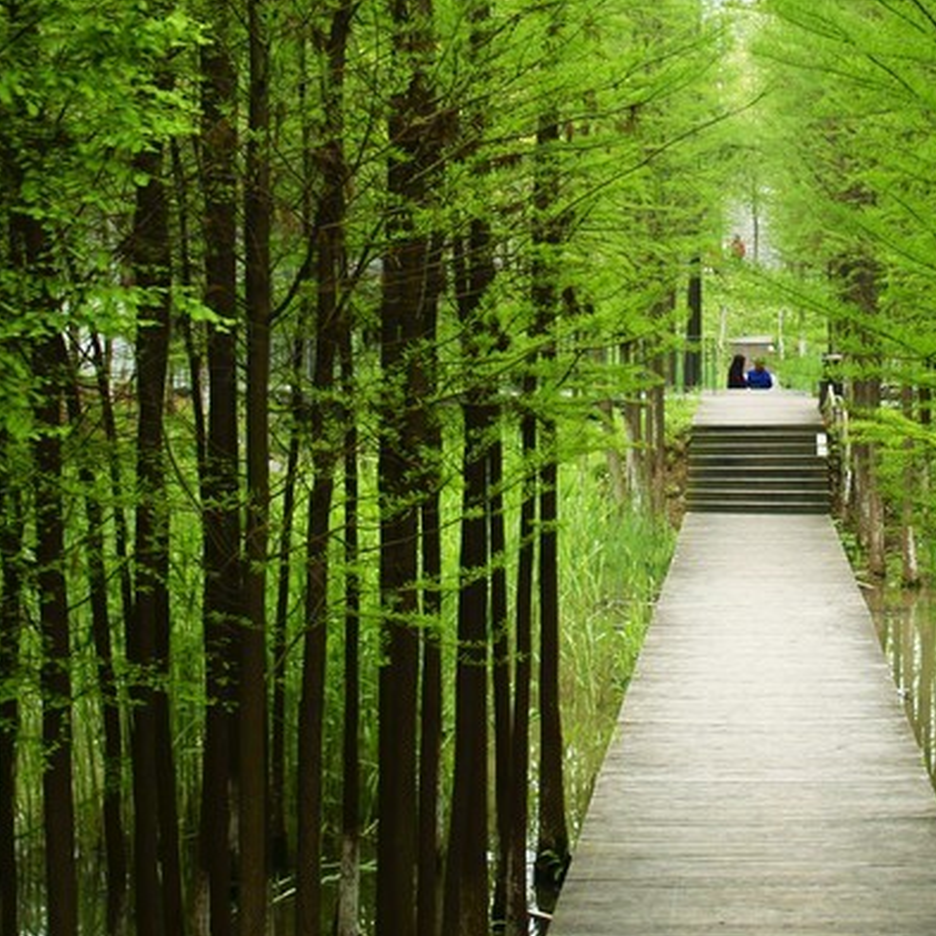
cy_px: 186
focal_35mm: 93
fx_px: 2845
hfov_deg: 18.5
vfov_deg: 18.5
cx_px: 756
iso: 200
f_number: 2.8
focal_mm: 28
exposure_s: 1/640
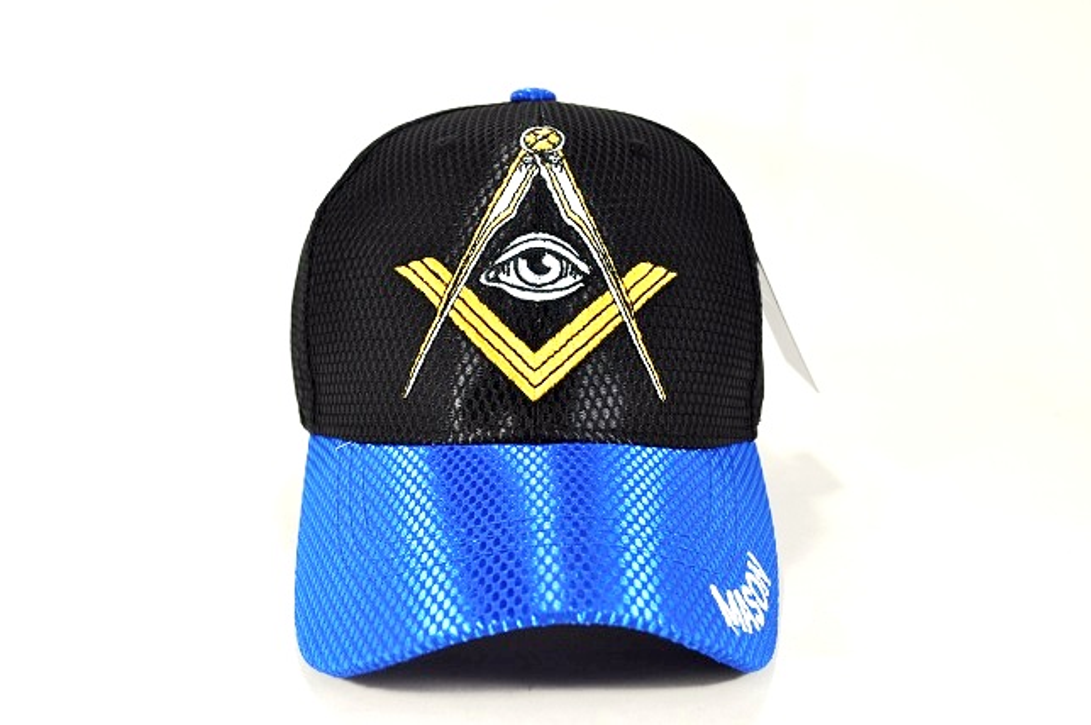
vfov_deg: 36.8
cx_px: 546
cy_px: 362
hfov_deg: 53.2
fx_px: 1090
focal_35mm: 36
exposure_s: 1/160
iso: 200
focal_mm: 24
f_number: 6.3
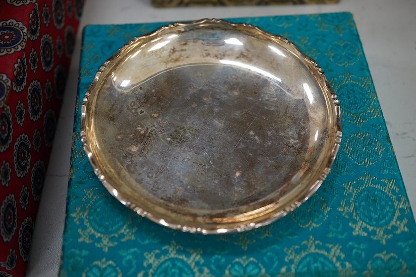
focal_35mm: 45
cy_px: 138
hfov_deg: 43.6
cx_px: 208
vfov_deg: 29.9
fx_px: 520
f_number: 7.1
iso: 800
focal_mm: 30
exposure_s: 1/125
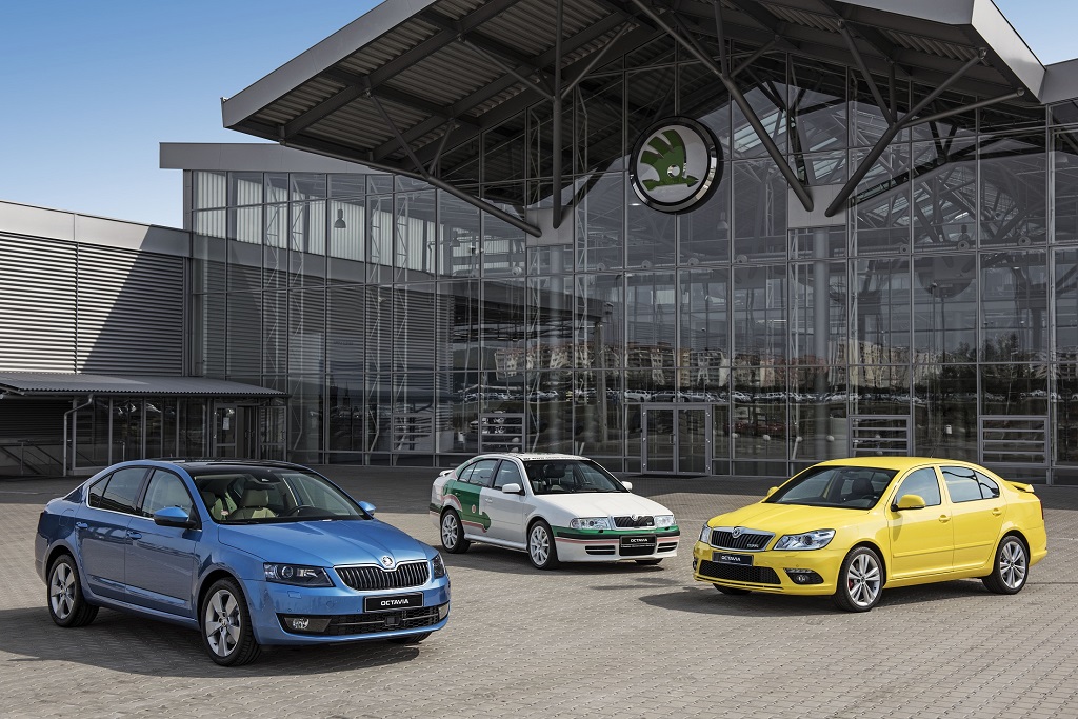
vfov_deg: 29.9
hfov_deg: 43.6
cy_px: 360
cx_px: 539
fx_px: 1348
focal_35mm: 45
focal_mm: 45
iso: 100
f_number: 8
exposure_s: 1/125
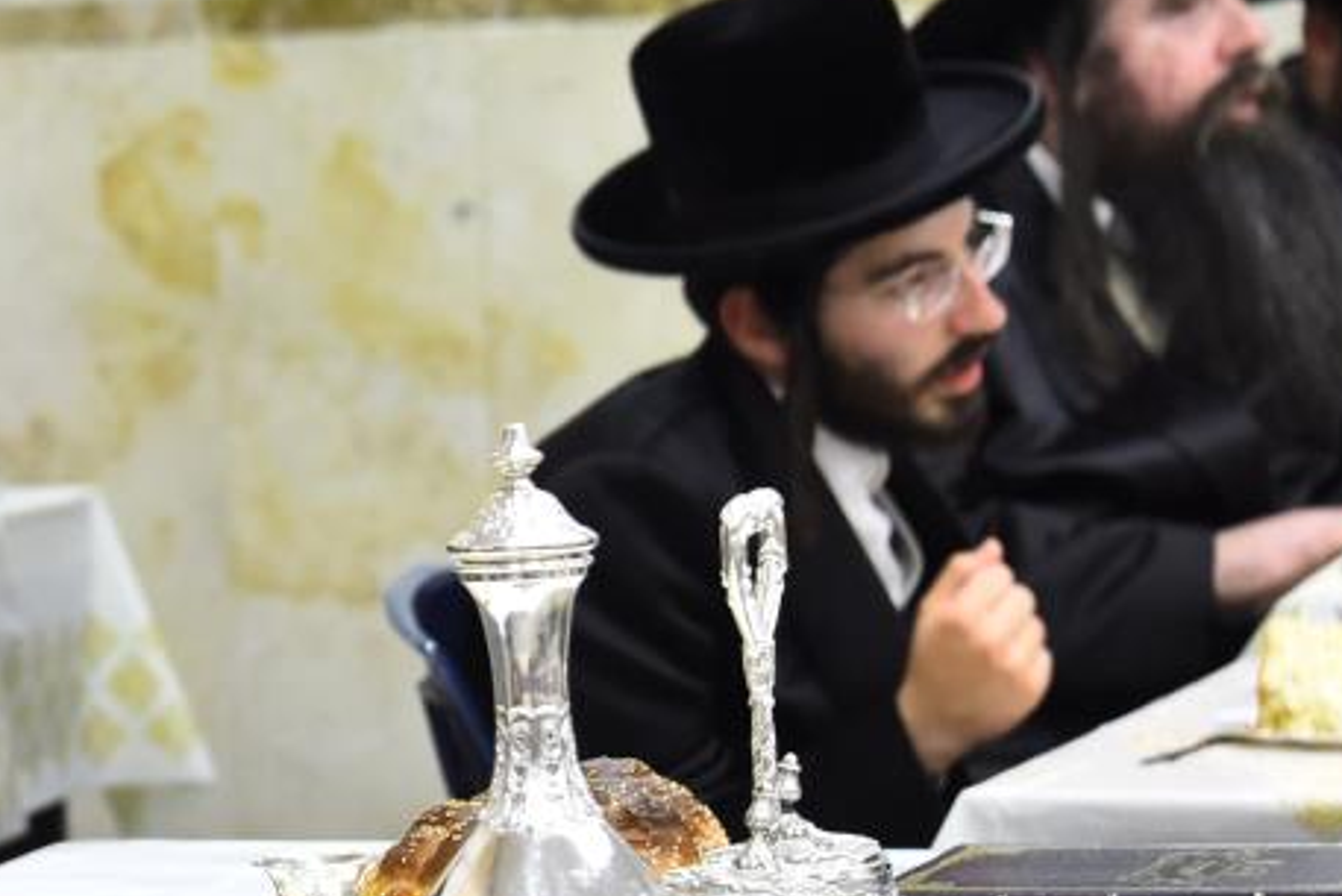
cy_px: 533
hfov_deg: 9.1
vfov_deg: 6.1
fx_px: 8352
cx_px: -117
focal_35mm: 224
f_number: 5.6
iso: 2500
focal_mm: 100
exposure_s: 1/100
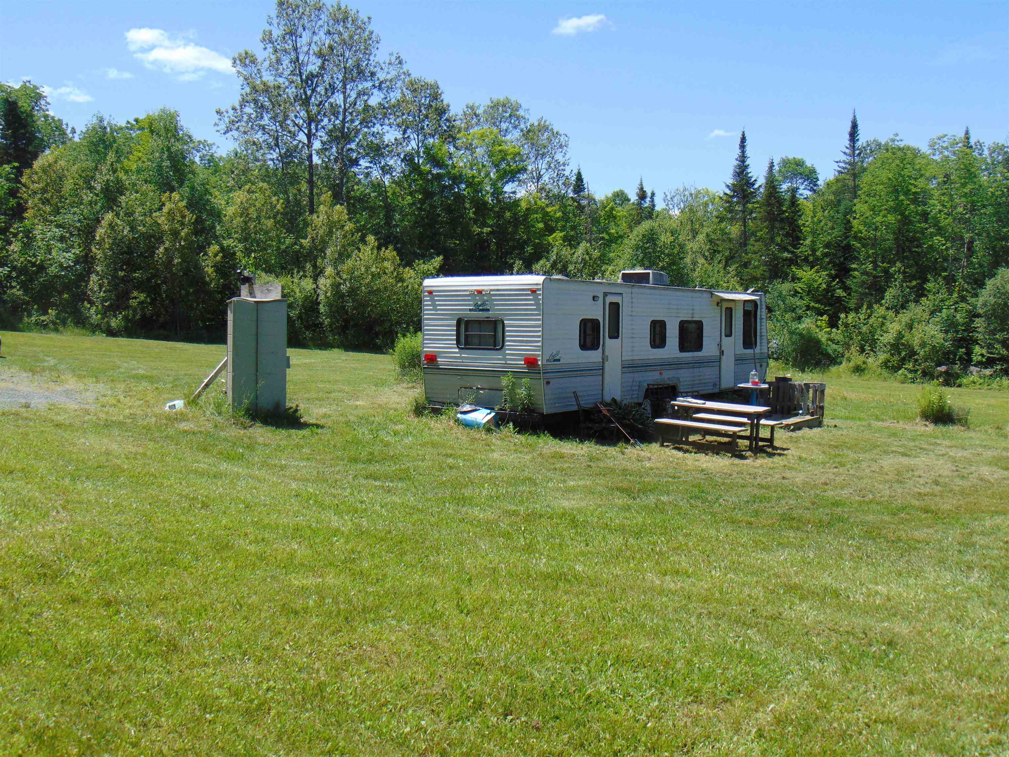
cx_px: 504
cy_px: 378
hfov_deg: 52.6
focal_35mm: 35
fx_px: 1020
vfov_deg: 40.7
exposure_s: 1/800
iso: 80
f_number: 3.2
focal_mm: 6.3
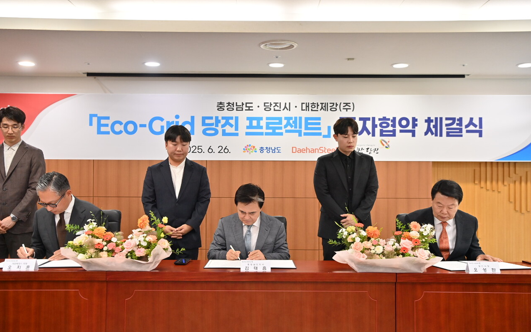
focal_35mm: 39
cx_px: 265
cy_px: 178
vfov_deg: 32.7
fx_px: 564
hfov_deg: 50.4
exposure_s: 1/200
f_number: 4
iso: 1000
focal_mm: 38
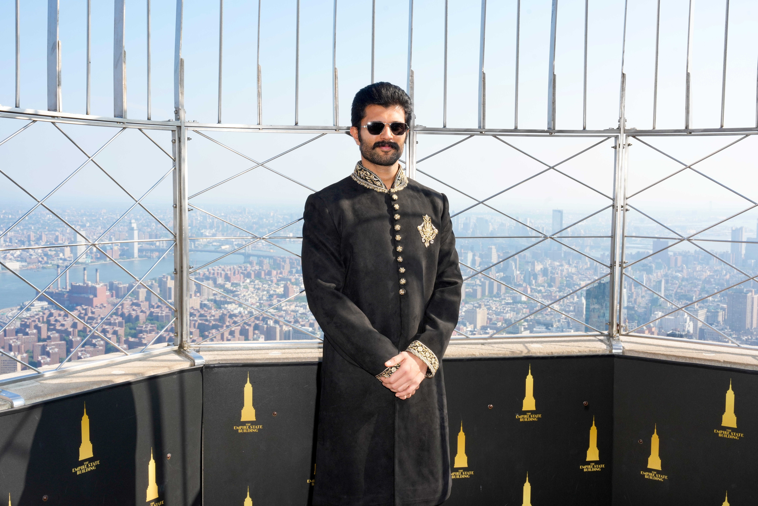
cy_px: 253
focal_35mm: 40
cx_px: 379
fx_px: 842
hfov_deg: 48.5
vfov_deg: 33.4
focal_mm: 40
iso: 400
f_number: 14
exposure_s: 1/200
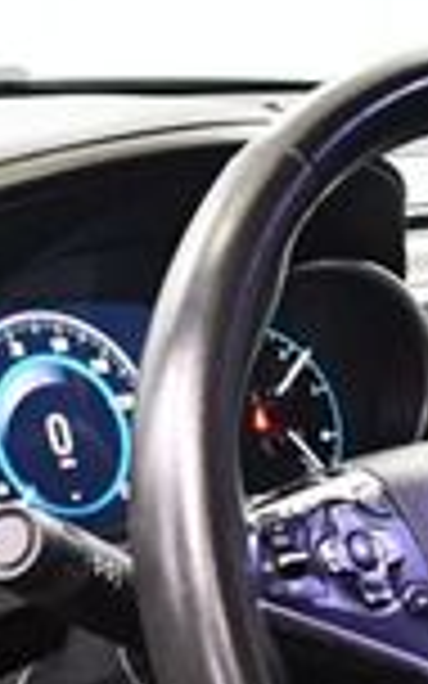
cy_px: 675
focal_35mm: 155
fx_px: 2893
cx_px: 428
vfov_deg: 13.3
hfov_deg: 8.4
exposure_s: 1/60
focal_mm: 18
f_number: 3.5
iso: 3200
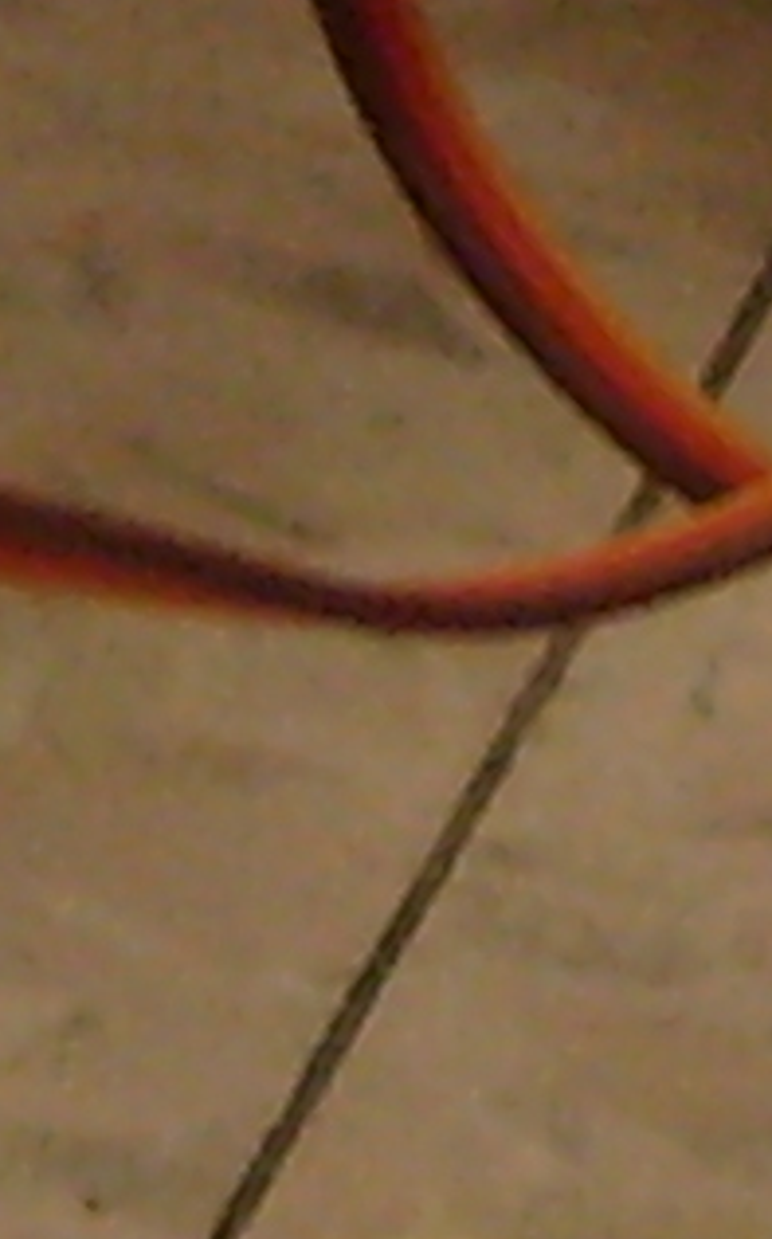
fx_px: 12175
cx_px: 1532
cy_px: -369
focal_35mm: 361
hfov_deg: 3.6
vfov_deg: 5.8
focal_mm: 5.8
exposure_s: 1/45
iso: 200
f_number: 2.8
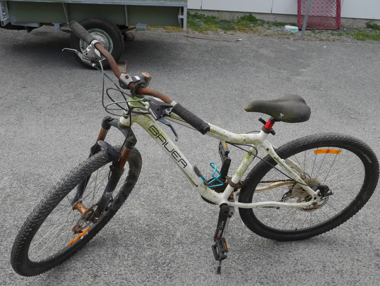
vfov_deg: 37.8
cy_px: 143
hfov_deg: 49.0
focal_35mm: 38
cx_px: 190
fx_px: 417
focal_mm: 19
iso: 200
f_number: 6.3
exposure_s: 1/250
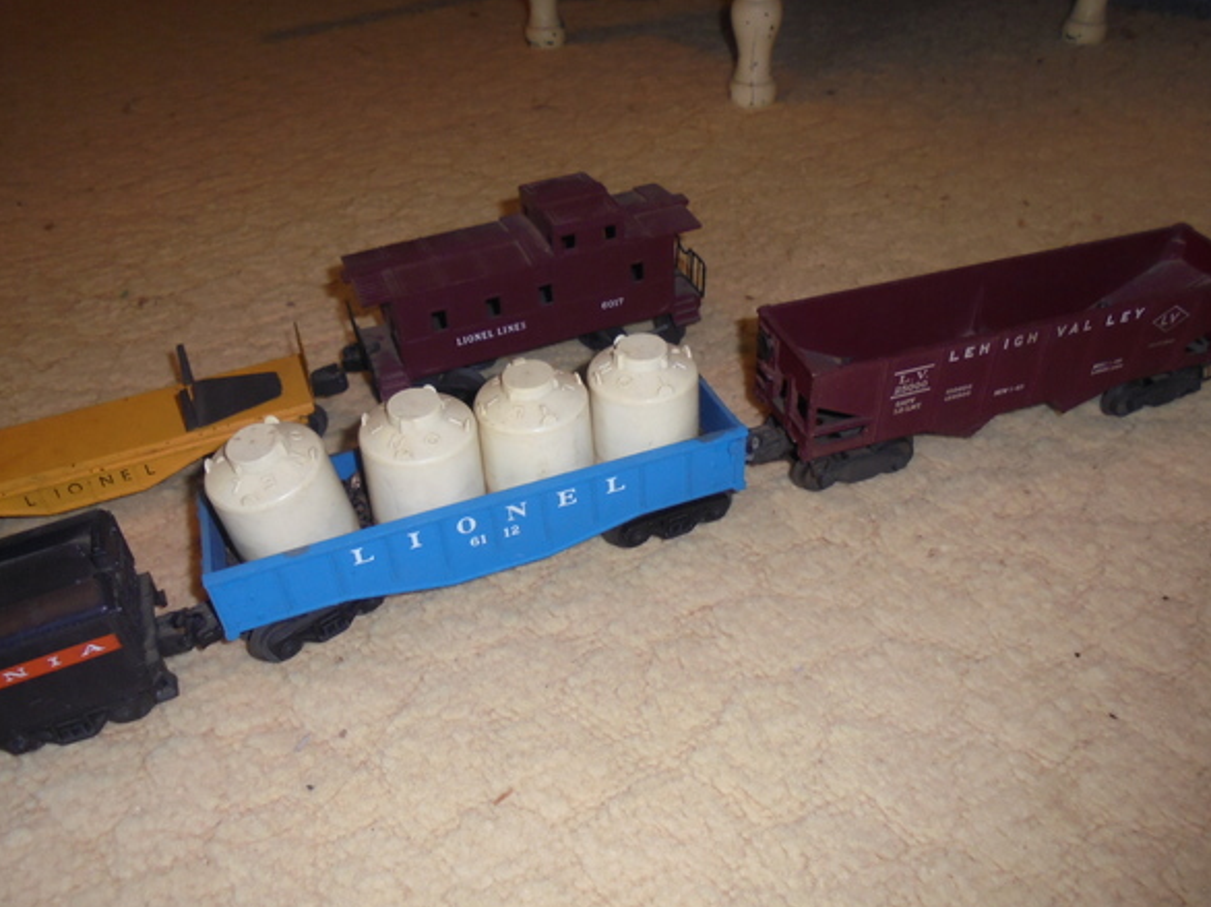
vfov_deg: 49.7
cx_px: 582
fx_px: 979
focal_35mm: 28
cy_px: 433
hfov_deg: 63.4
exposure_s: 1/30
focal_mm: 4.6
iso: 160
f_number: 3.5
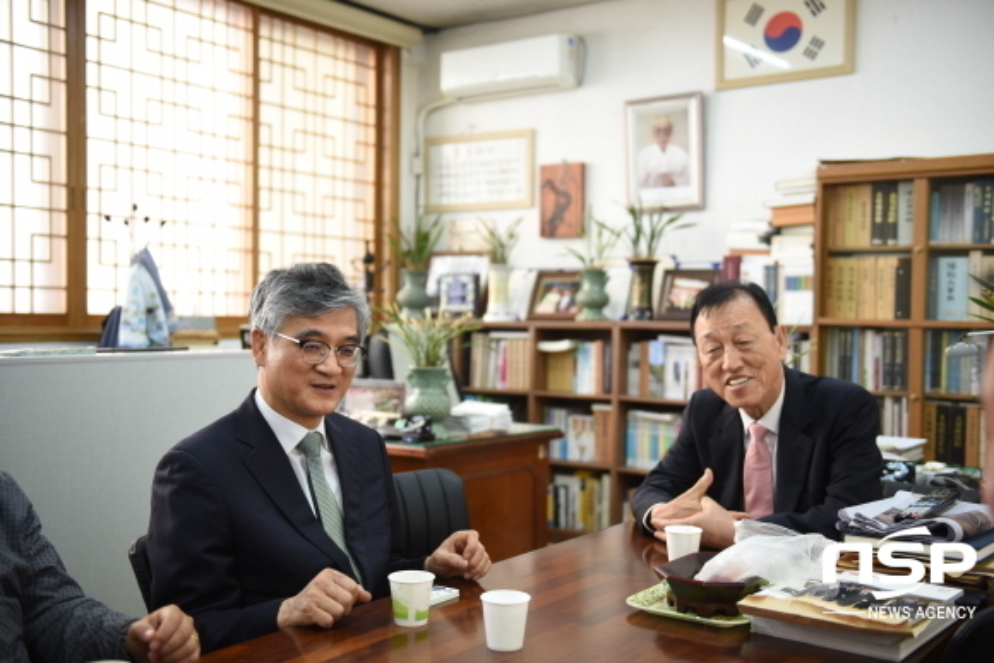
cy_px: 332
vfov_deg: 33.4
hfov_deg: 48.4
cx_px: 497
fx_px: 1105
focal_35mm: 40
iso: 1000
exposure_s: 1/160
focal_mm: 40
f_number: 2.8
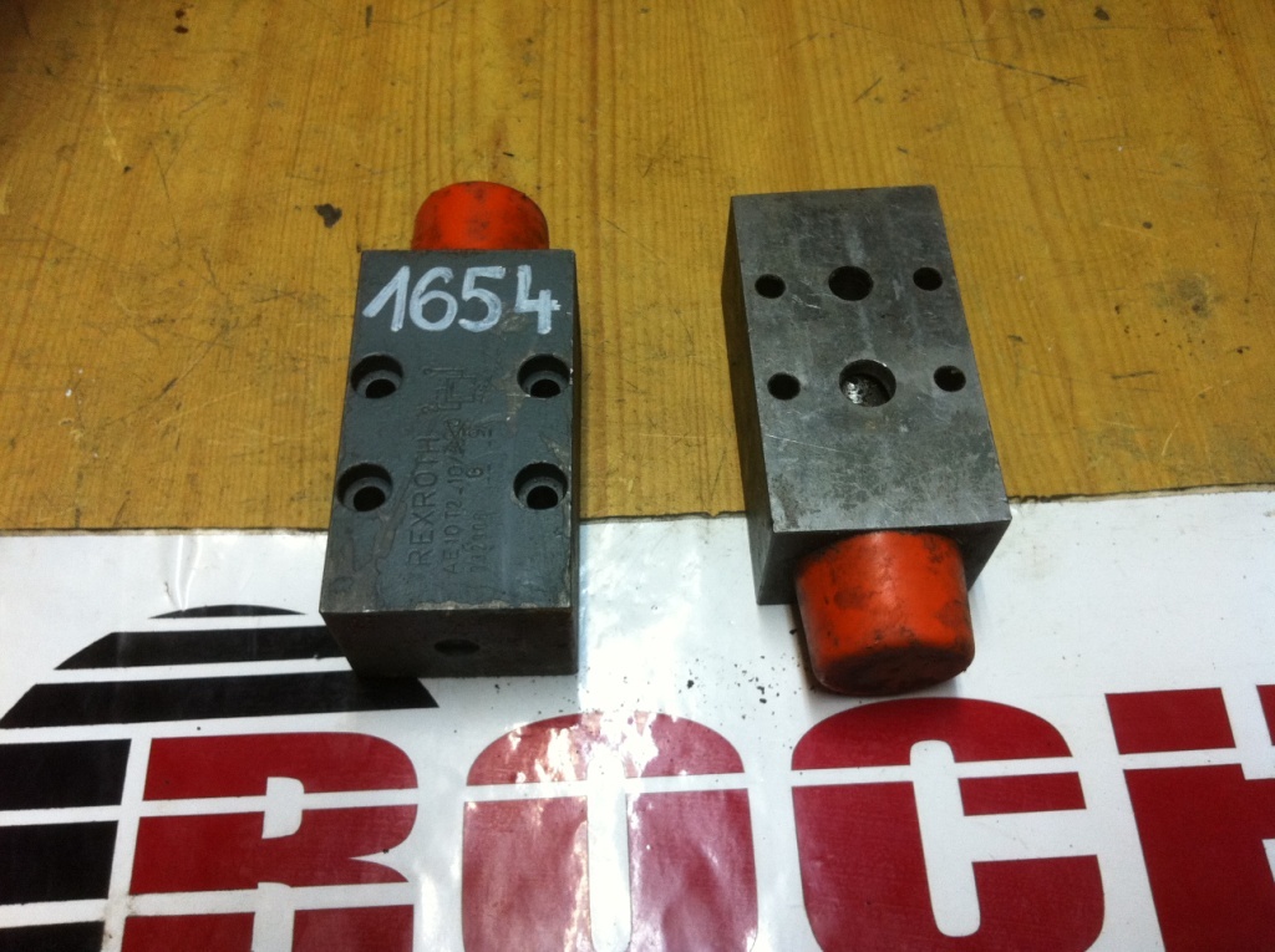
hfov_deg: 52.7
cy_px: 476
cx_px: 638
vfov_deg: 40.6
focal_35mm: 35
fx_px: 1287
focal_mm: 3.85
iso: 125
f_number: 2.8
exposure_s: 1/17
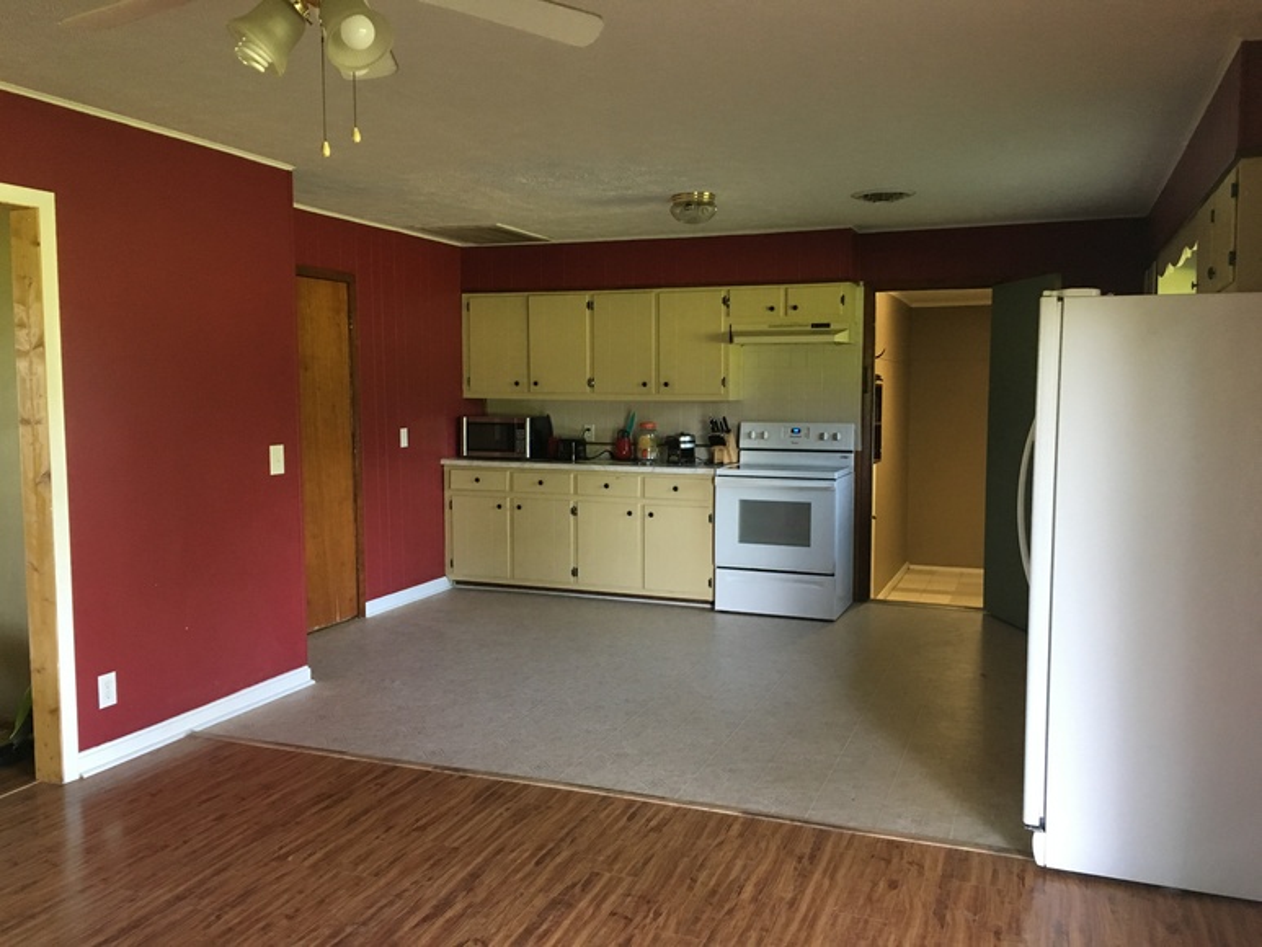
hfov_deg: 61.7
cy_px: 474
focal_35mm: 29
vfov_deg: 48.2
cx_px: 631
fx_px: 1057
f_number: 2.2
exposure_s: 1/30
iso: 125
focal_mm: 4.15
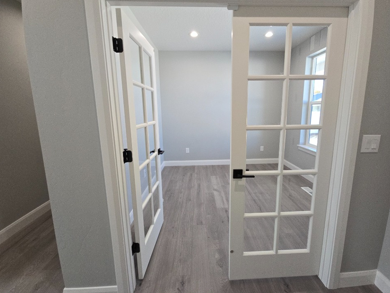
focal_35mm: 14
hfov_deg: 101.9
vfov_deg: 85.5
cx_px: 207
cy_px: 136
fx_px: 158
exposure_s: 1/60
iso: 80
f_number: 2.2
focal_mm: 2.2
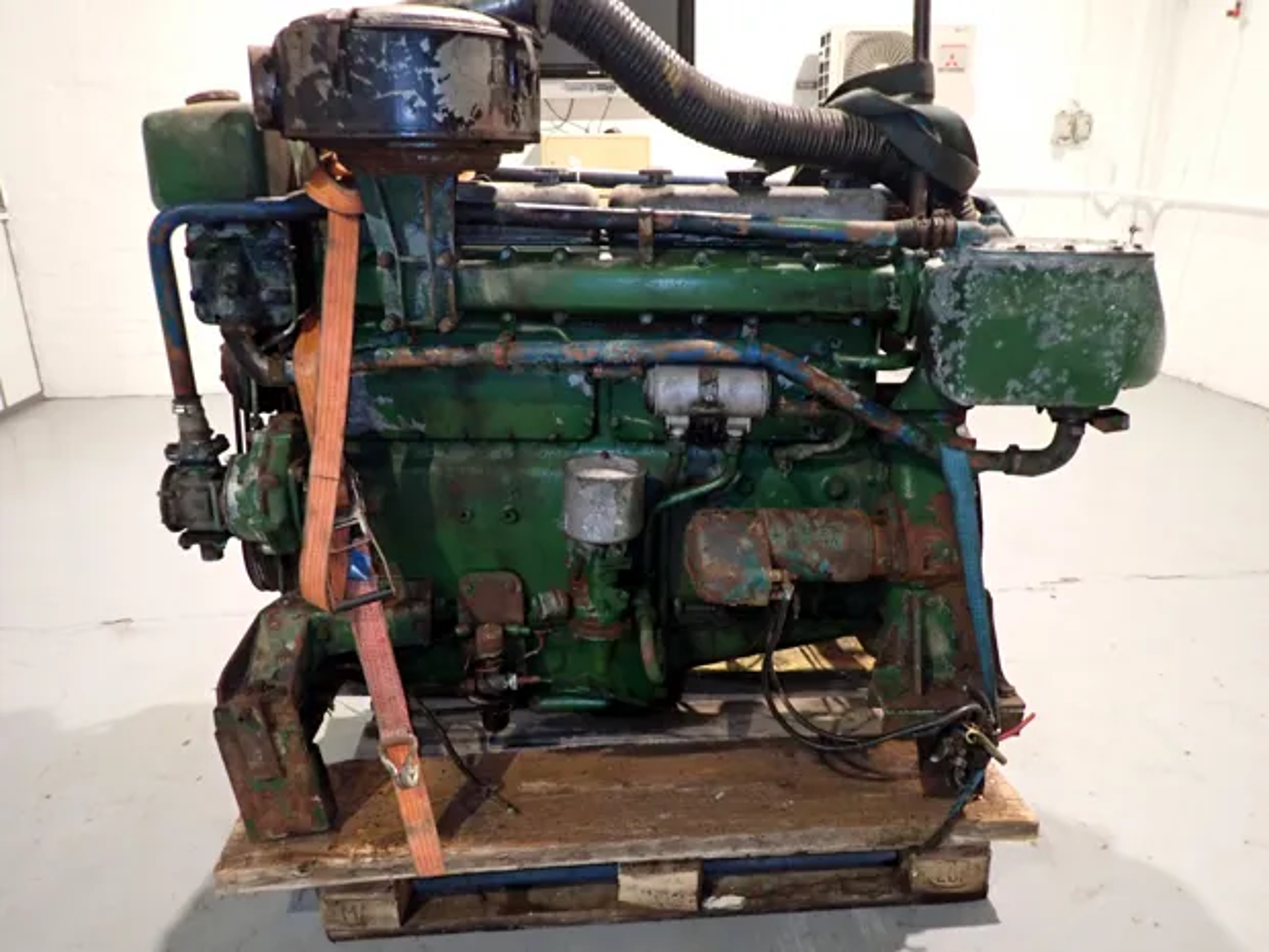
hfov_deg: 69.4
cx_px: 634
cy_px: 476
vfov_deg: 54.9
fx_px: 916
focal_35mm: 25
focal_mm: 4.5
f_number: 2
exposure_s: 1/20
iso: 800
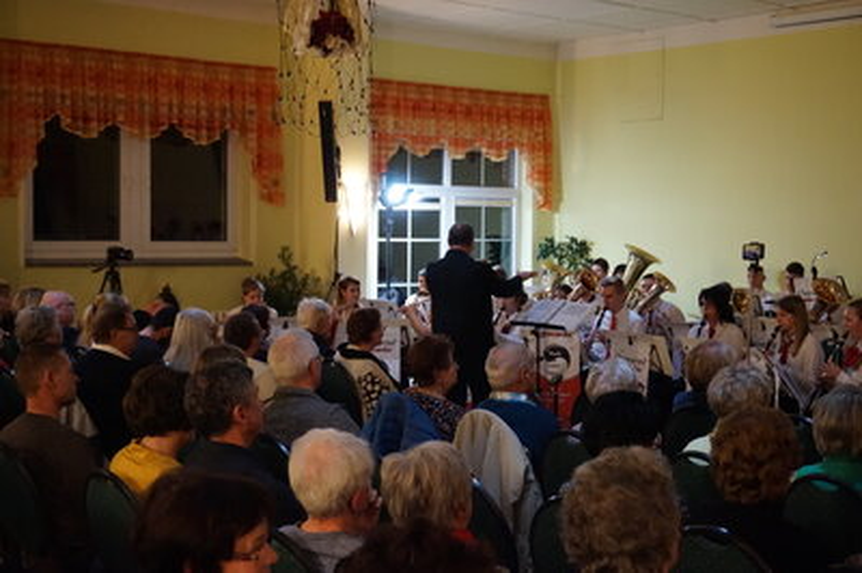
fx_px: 1292
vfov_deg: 25.0
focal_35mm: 54
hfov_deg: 36.9
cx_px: 431
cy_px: 286
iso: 3200
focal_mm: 36
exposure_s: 1/80
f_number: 5.6
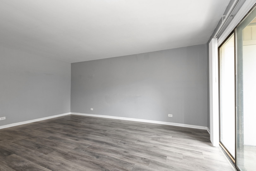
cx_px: 128
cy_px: 86
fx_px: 107
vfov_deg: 77.3
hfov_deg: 100.4
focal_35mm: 15
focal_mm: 10
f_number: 8
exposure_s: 1/5
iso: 250
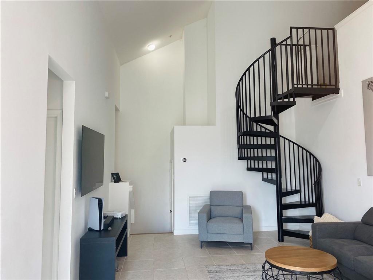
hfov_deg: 67.3
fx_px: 280
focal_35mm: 26
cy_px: 140
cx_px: 186
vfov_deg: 53.1
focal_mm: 4.25
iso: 125
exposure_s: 1/120
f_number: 1.8
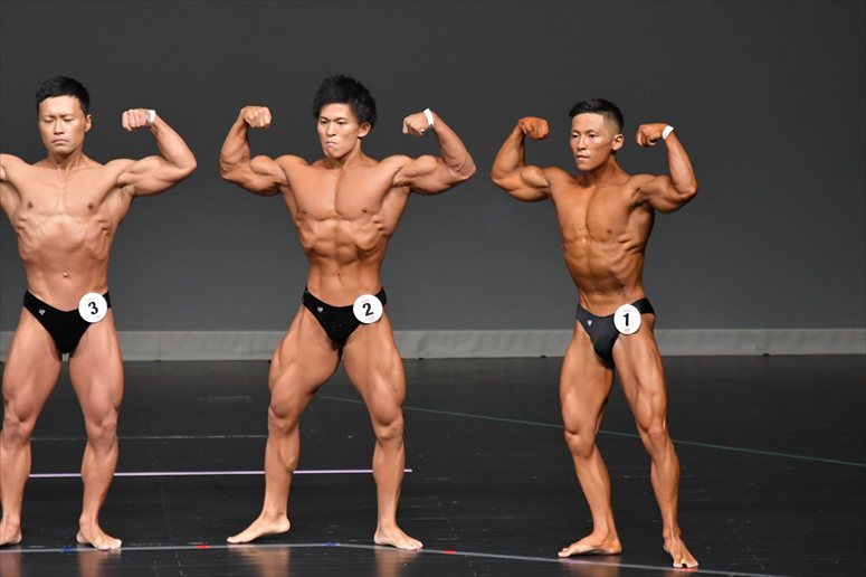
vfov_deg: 4.0
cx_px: 433
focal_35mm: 345
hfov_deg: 6.0
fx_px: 8295
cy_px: 288
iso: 4000
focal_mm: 230
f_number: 5.6
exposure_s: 1/400
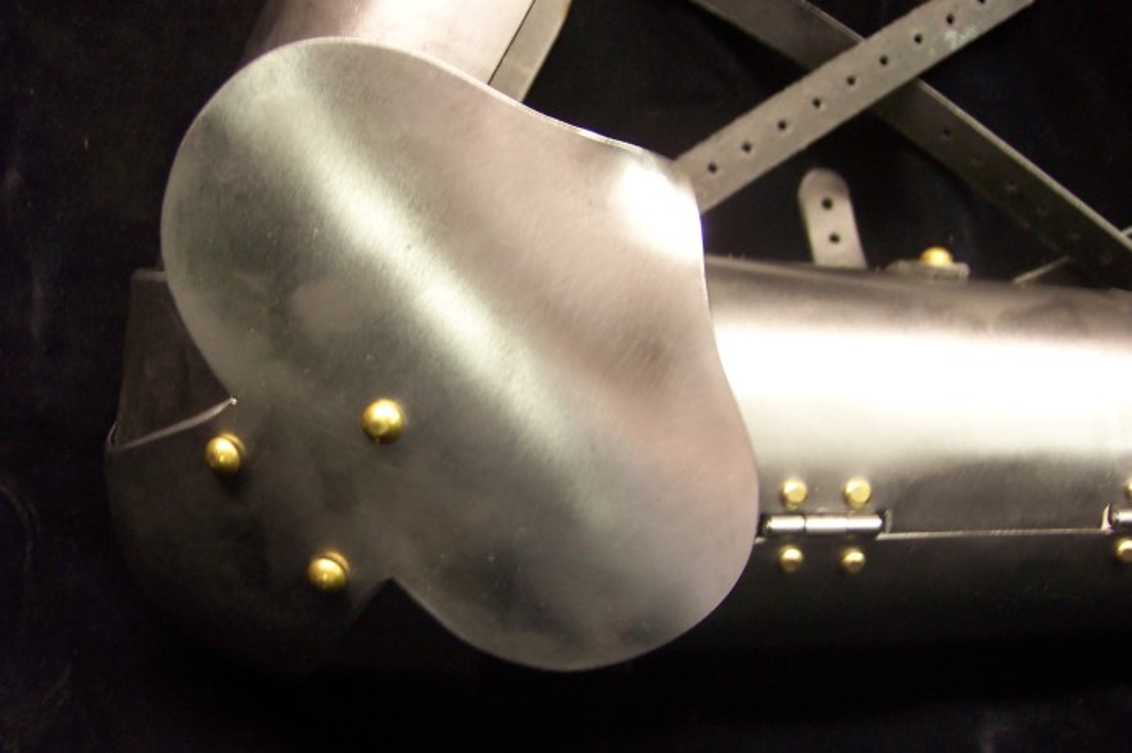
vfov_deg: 35.0
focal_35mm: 38
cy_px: 376
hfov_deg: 50.7
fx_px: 1194
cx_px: 566
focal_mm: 8
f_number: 2.8
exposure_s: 1/10
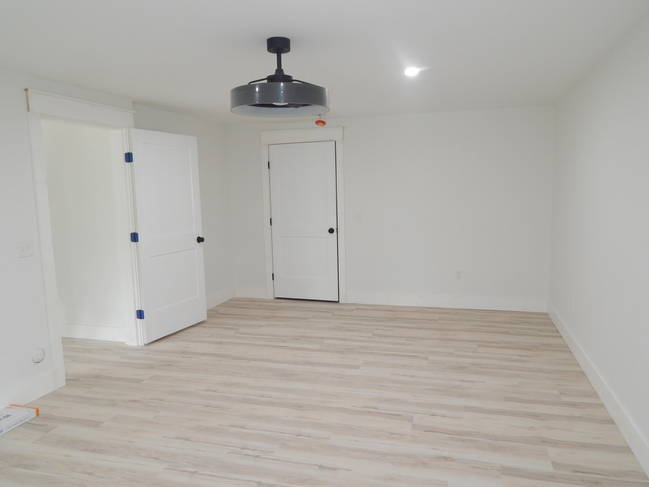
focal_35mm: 25
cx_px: 324
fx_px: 469
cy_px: 244
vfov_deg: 54.9
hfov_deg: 69.4
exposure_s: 1/30
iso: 180
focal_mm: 4.5
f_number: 3.1
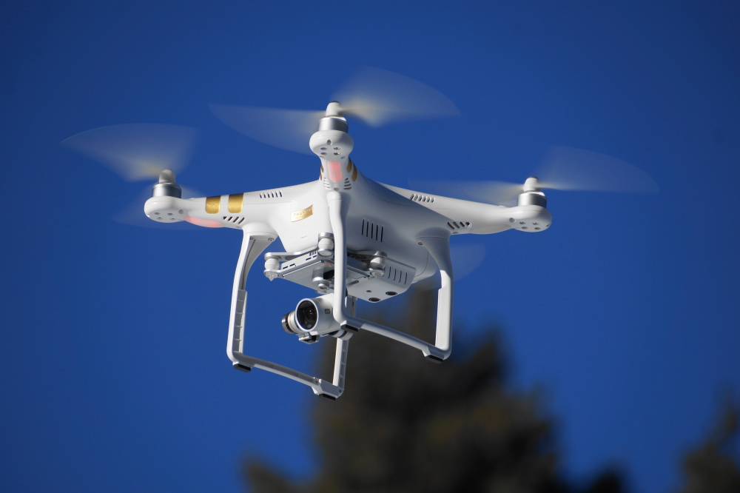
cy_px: 246
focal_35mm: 375
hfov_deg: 5.5
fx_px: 7705
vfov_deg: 3.7
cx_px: 370
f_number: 6.3
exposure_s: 1/400
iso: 125
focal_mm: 250
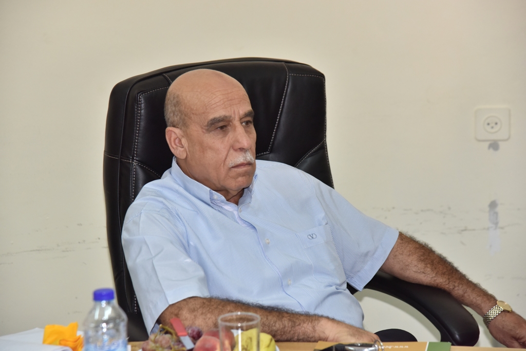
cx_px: 263
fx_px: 1607
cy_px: 176
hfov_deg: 18.6
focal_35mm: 110
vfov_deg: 12.5
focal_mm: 110
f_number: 5.6
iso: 1600
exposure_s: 1/250
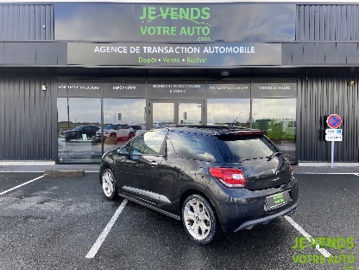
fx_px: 270
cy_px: 135
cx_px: 180
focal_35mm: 26
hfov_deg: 67.3
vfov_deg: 53.1
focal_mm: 4.25
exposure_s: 1/193
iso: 32
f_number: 1.8
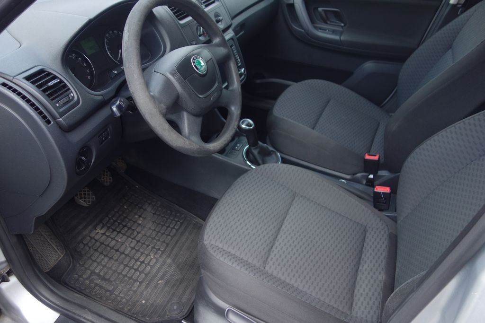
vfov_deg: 46.4
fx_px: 377
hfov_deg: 65.5
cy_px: 162
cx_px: 242
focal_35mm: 28
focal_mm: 10.4
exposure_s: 1/400
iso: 125
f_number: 2
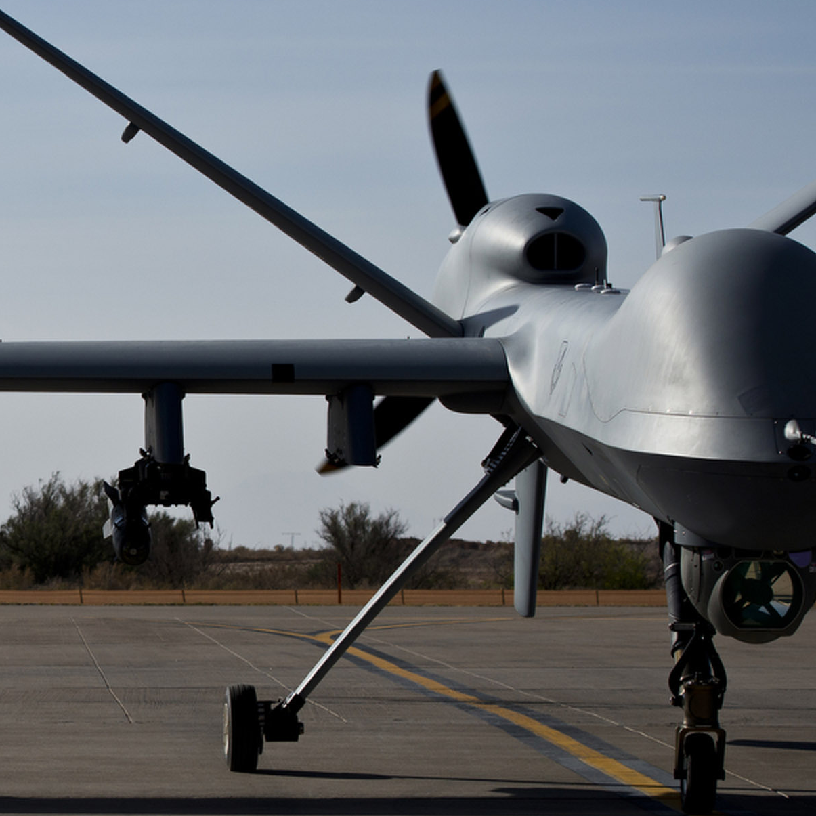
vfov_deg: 11.8
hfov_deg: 11.6
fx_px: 3947
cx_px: -146
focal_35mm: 148
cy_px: 297
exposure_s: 1/3200
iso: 200
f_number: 5.6
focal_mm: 70
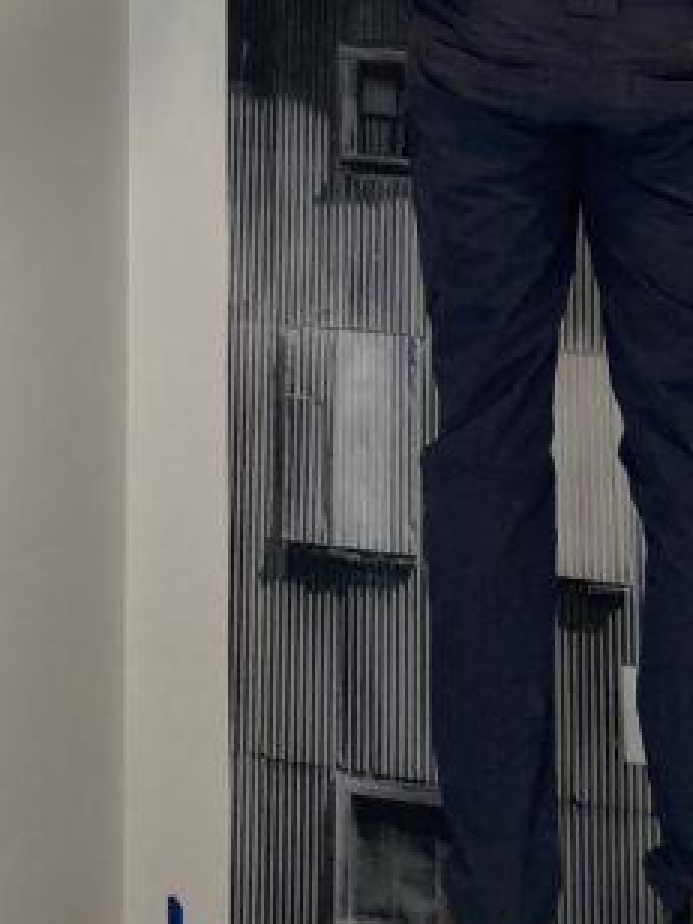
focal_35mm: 93
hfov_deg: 15.5
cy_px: -579
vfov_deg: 18.1
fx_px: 2482
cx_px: -75
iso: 50
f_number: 1.8
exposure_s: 1/60
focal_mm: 3.99
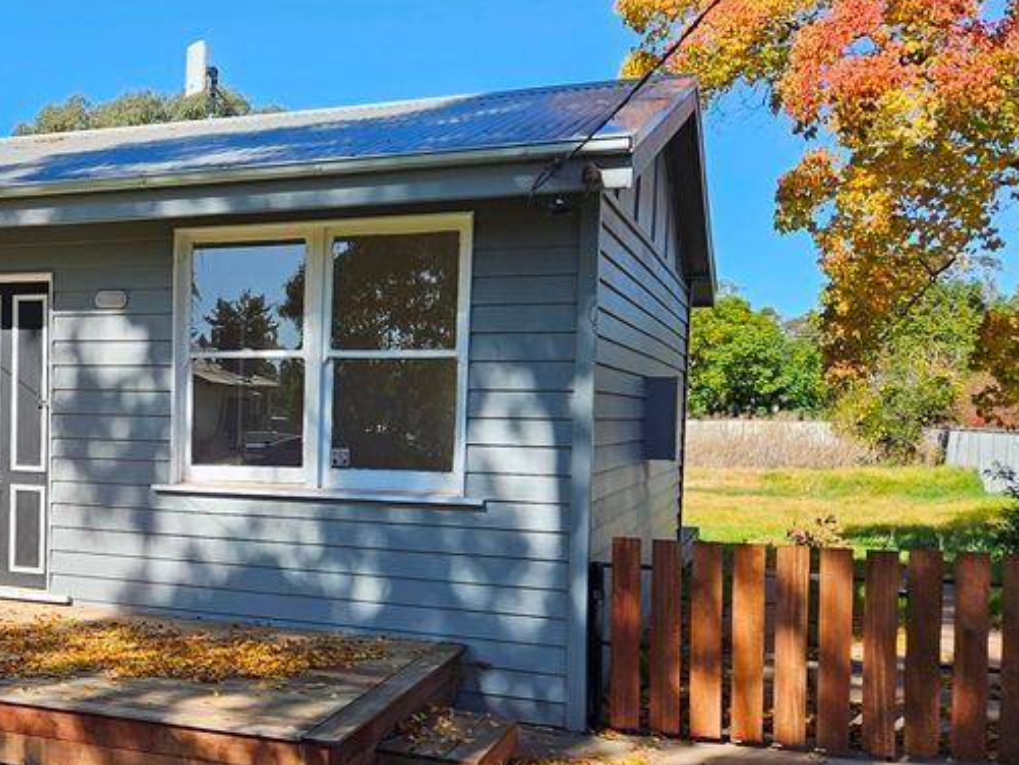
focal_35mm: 47
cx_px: 51
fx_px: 1384
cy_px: 484
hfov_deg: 37.1
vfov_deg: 30.7
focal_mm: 5.4
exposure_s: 1/932
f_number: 1.8
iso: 25
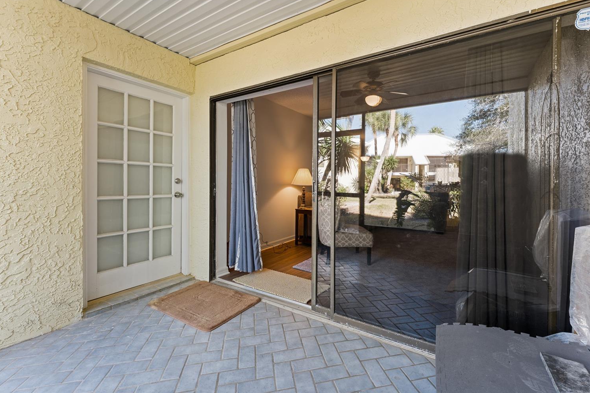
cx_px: 309
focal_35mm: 16
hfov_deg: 97.2
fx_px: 260
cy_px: 186
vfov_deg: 74.2
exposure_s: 1/5
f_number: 9
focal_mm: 14.8
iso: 500
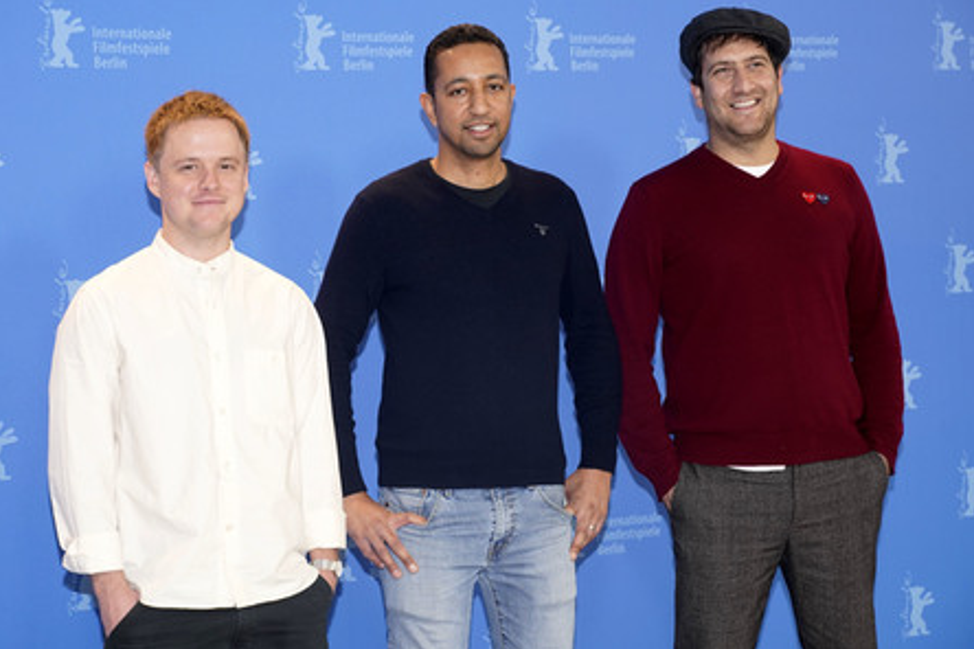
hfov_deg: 31.0
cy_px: 322
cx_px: 492
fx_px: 1758
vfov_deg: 20.9
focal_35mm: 65
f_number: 5
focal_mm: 64
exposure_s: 1/200
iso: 1600
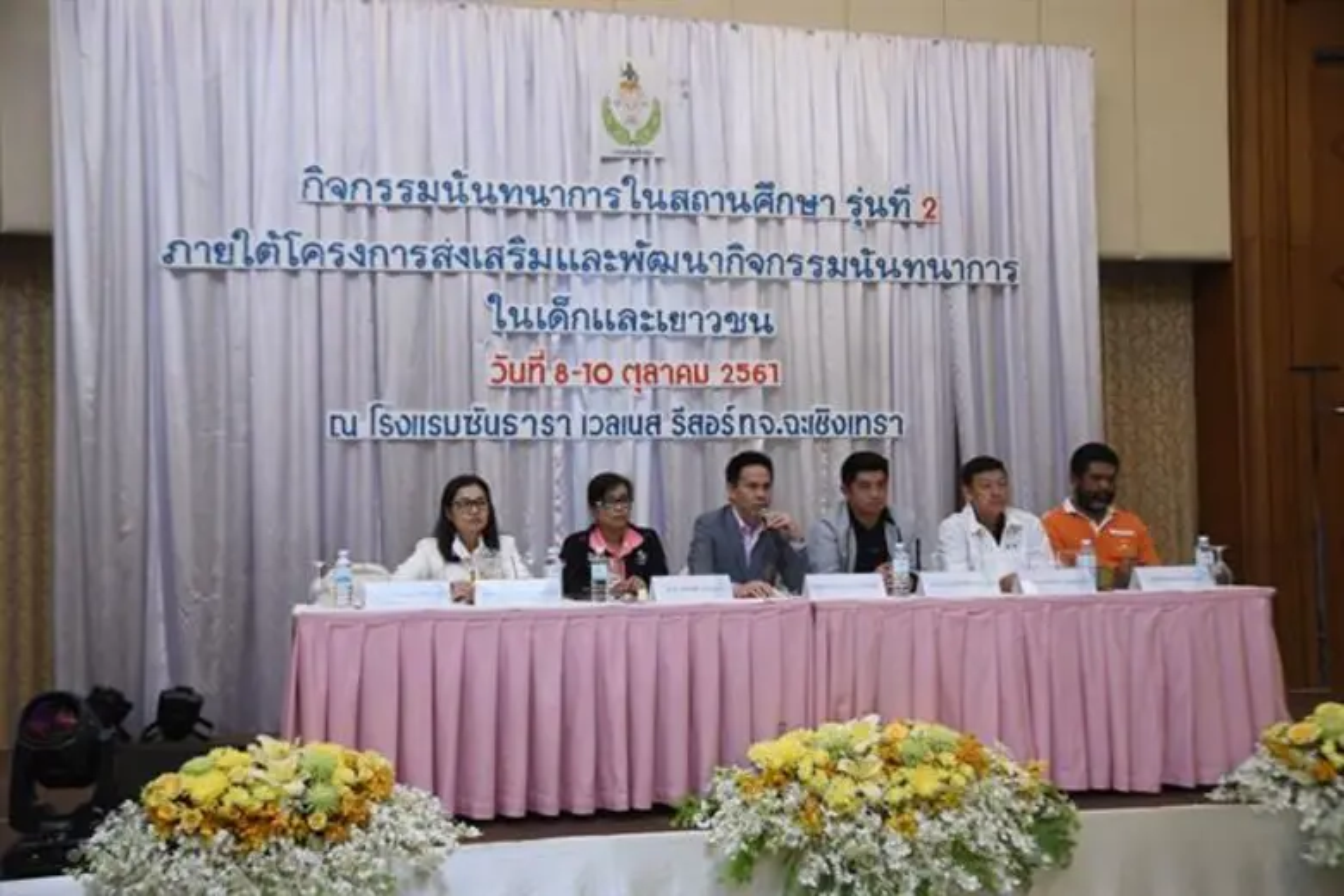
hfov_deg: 48.5
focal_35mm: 40
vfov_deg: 33.4
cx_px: 672
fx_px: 1493
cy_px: 448
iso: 1600
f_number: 4
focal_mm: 40
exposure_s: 1/125
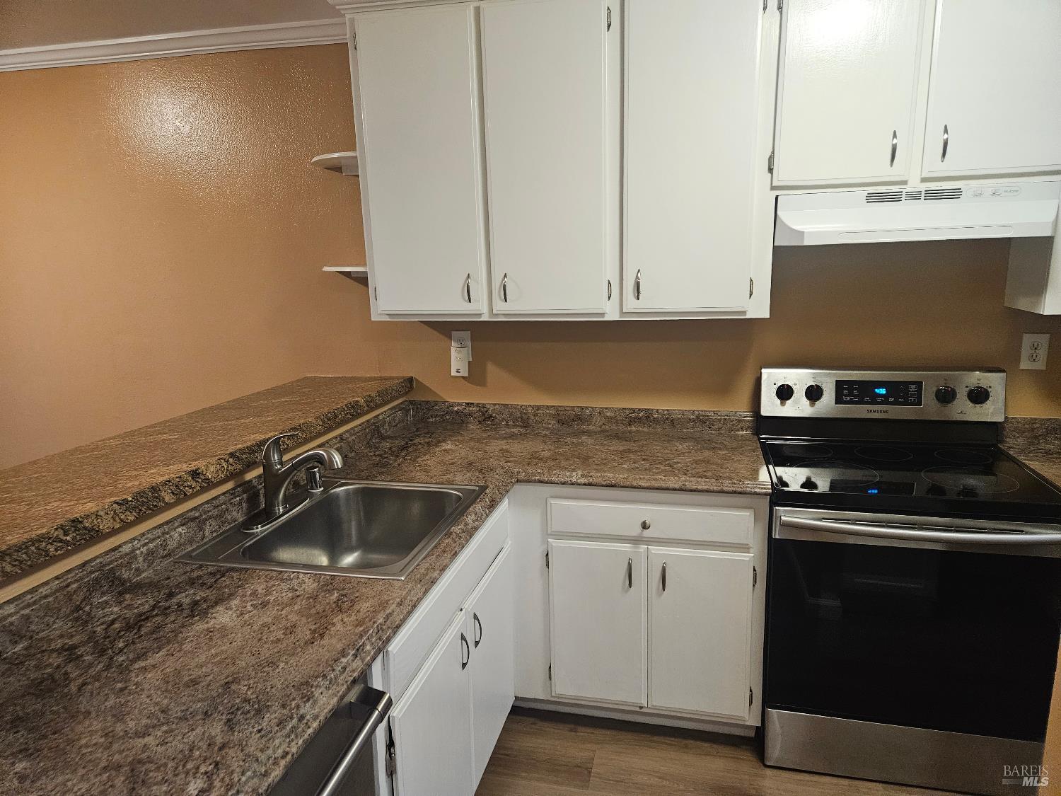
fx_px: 705
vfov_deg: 58.9
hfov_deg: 73.9
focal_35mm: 23
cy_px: 398
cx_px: 530
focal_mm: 5.4
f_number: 1.8
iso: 640
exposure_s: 1/120
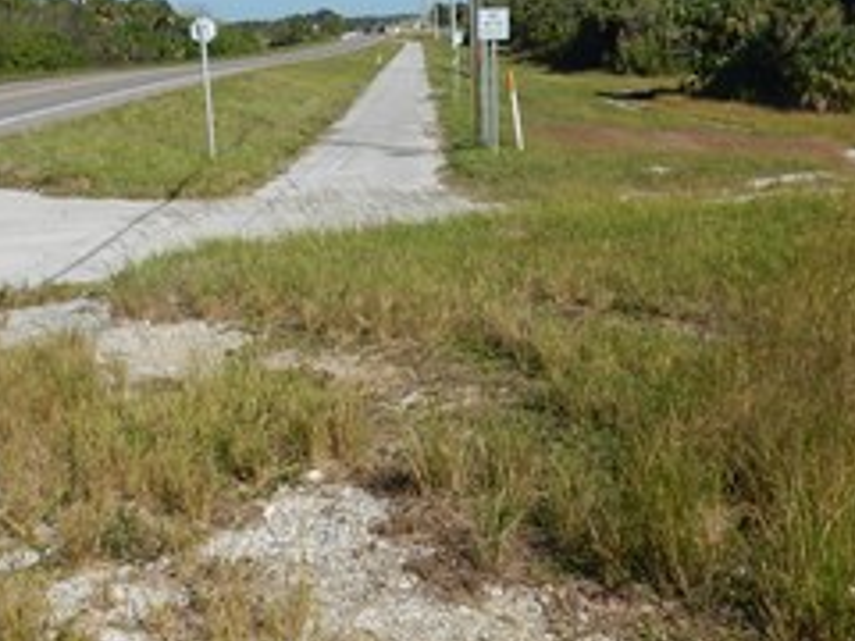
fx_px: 1186
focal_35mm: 48
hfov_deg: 39.5
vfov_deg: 29.4
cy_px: 103
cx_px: 356
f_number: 4.1
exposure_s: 1/1500
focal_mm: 4.3
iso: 125
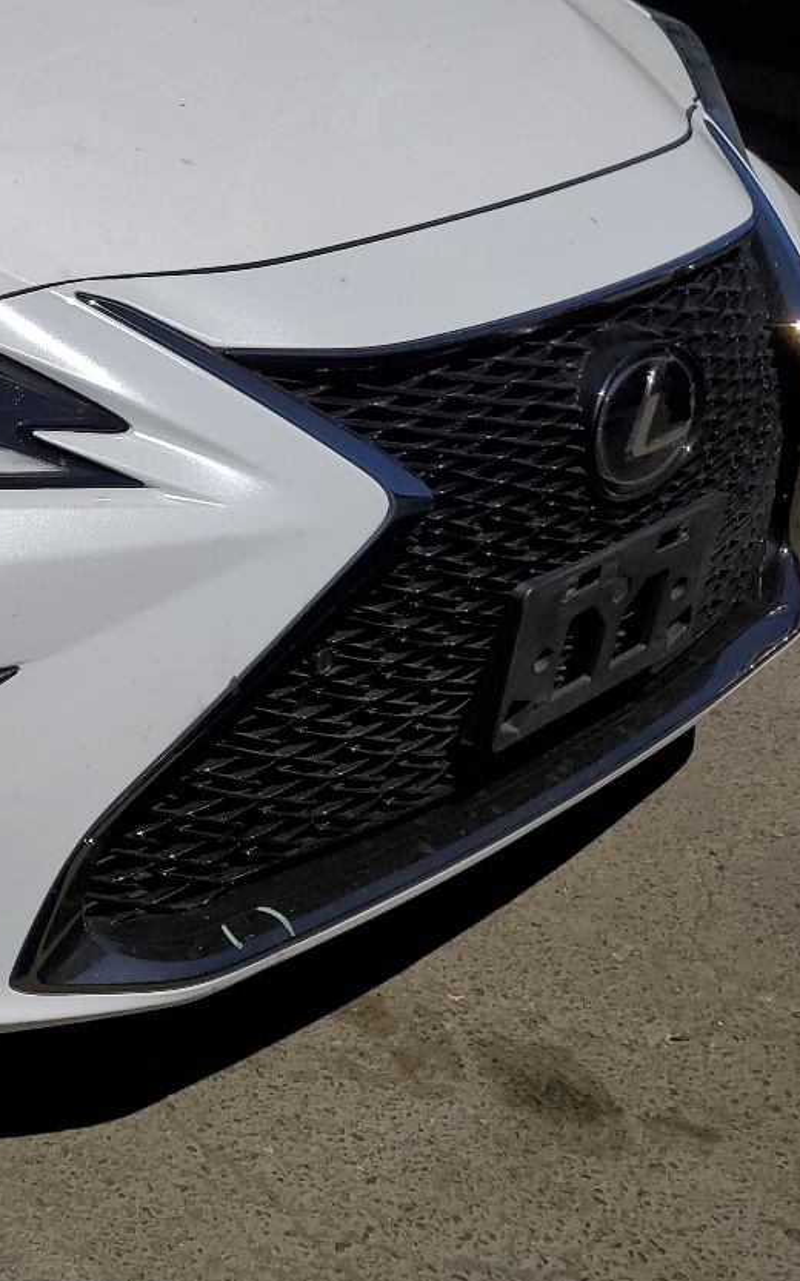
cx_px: -246
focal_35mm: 53
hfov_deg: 21.9
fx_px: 1849
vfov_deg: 37.6
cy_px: 380
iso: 51
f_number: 1.5
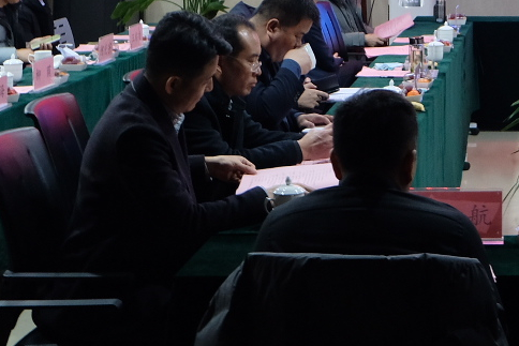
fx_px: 1428
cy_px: -176
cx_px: 570
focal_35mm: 99
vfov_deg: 13.1
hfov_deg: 19.7
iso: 800
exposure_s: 1/50
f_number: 2.8
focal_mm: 18
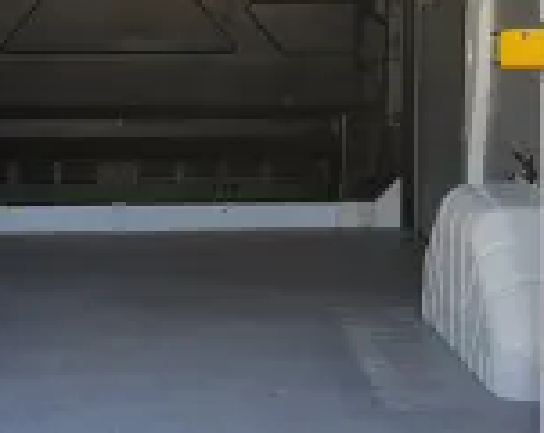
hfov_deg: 17.2
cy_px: 94
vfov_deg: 13.6
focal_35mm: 112
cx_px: 184
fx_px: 1799
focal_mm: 6.76
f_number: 1.78
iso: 80
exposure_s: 1/663
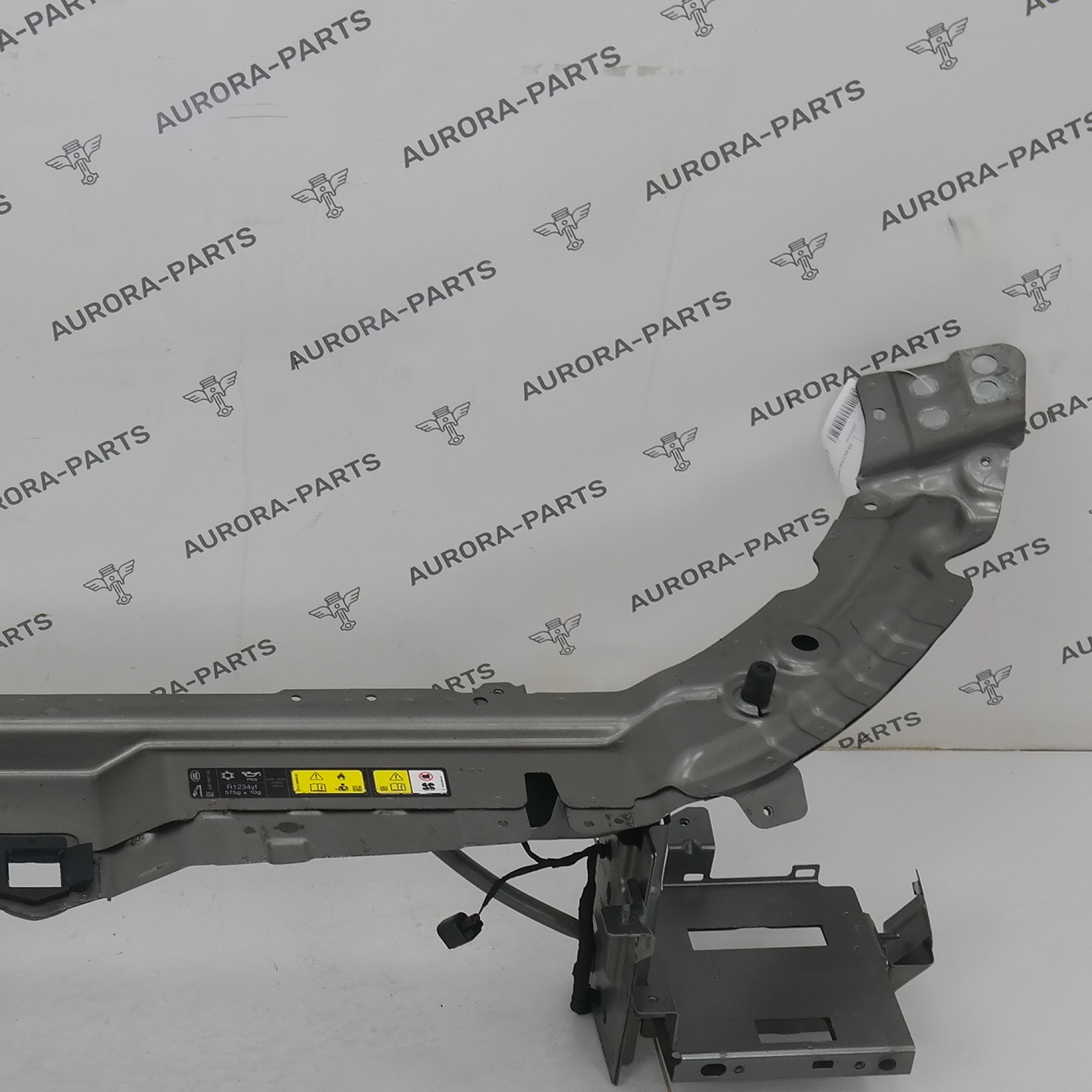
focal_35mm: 80
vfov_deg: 21.6
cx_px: 12
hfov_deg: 21.0
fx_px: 2855
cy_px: 683
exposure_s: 1/40
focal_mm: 22
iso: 200
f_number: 7.1
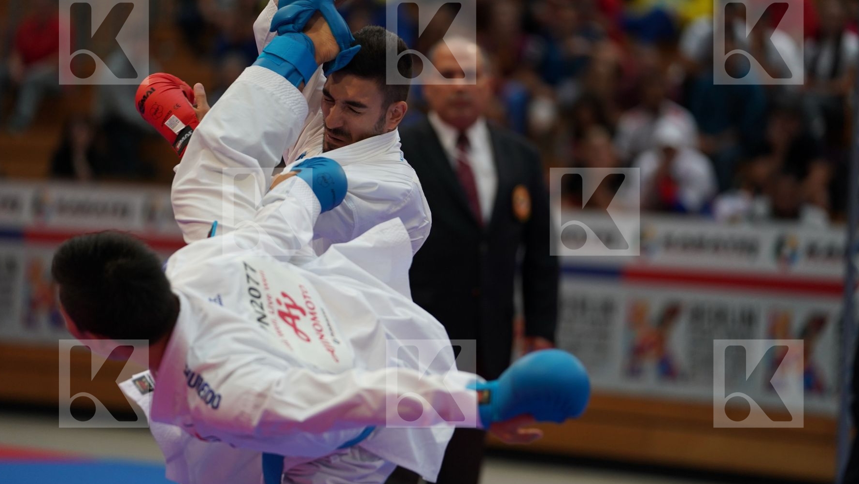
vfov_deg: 6.2
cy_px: 212
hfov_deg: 11.0
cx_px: 431
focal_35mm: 195
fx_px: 4442
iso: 1000
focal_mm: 184
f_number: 2.8
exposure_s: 1/1000
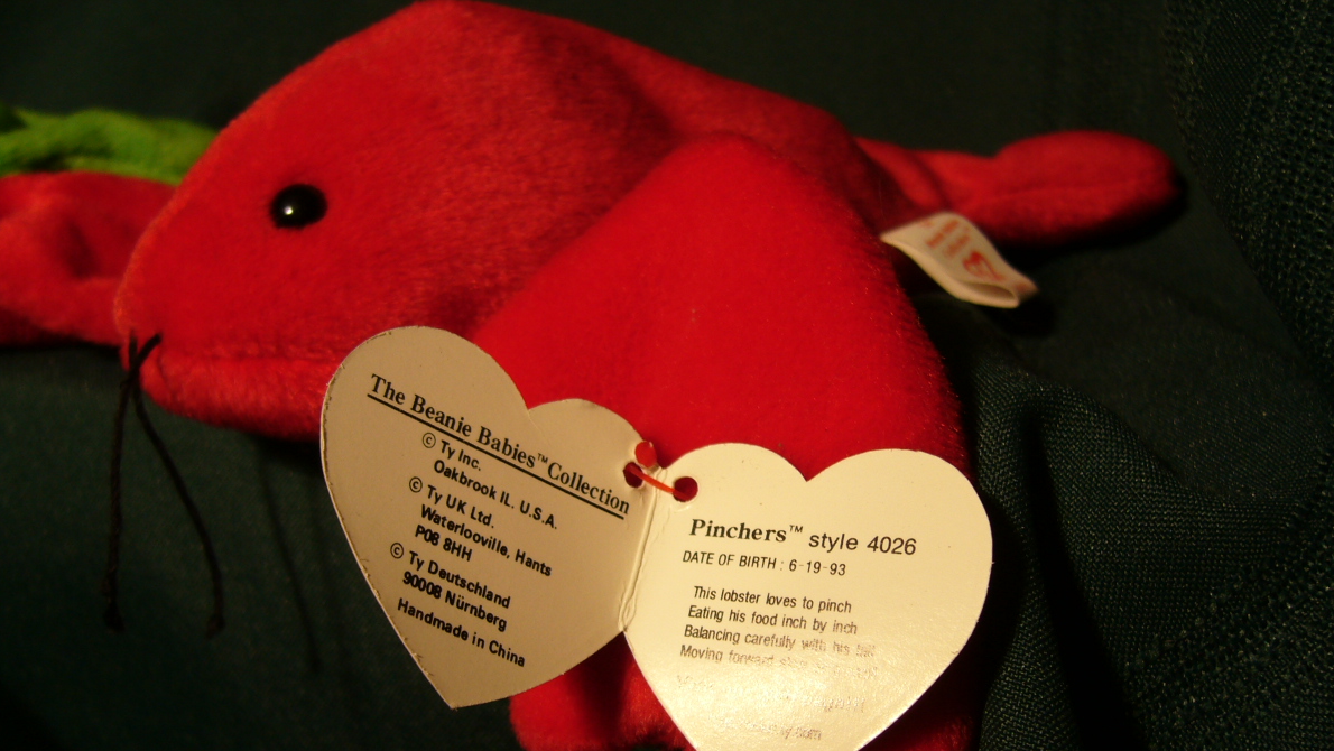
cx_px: 707
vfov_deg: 29.0
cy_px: 438
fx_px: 1451
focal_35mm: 41
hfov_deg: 49.4
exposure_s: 1/100
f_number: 2.8
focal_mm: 5.8
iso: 80
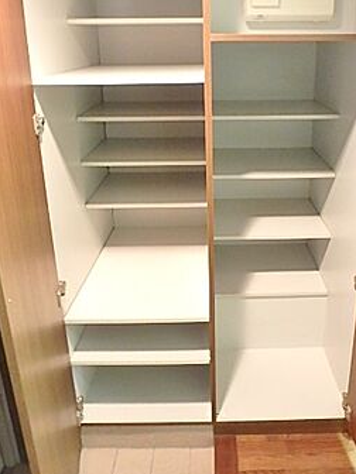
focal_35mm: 30
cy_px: 157
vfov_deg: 58.6
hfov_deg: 46.6
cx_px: 206
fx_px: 411
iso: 800
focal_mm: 3.7
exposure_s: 1/10
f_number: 3.5
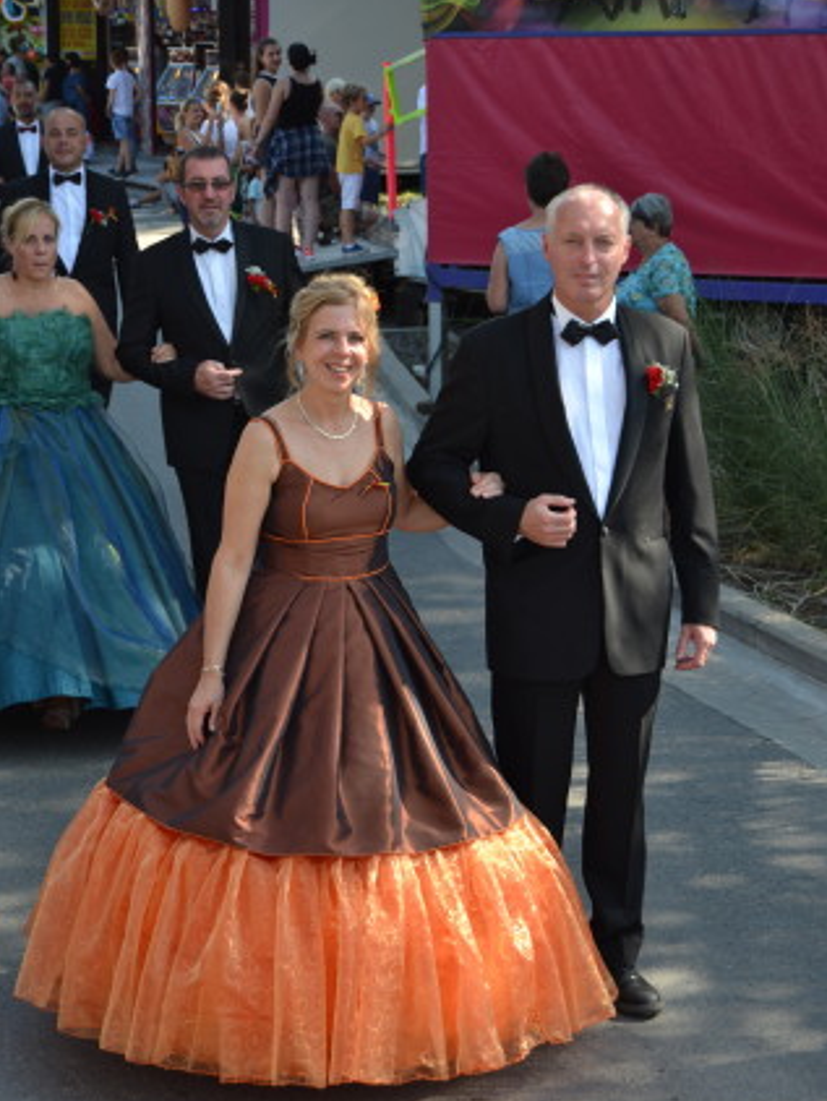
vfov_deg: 23.8
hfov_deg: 18.0
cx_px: 415
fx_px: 2609
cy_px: 590
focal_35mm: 82
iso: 100
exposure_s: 1/125
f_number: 5.6
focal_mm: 50
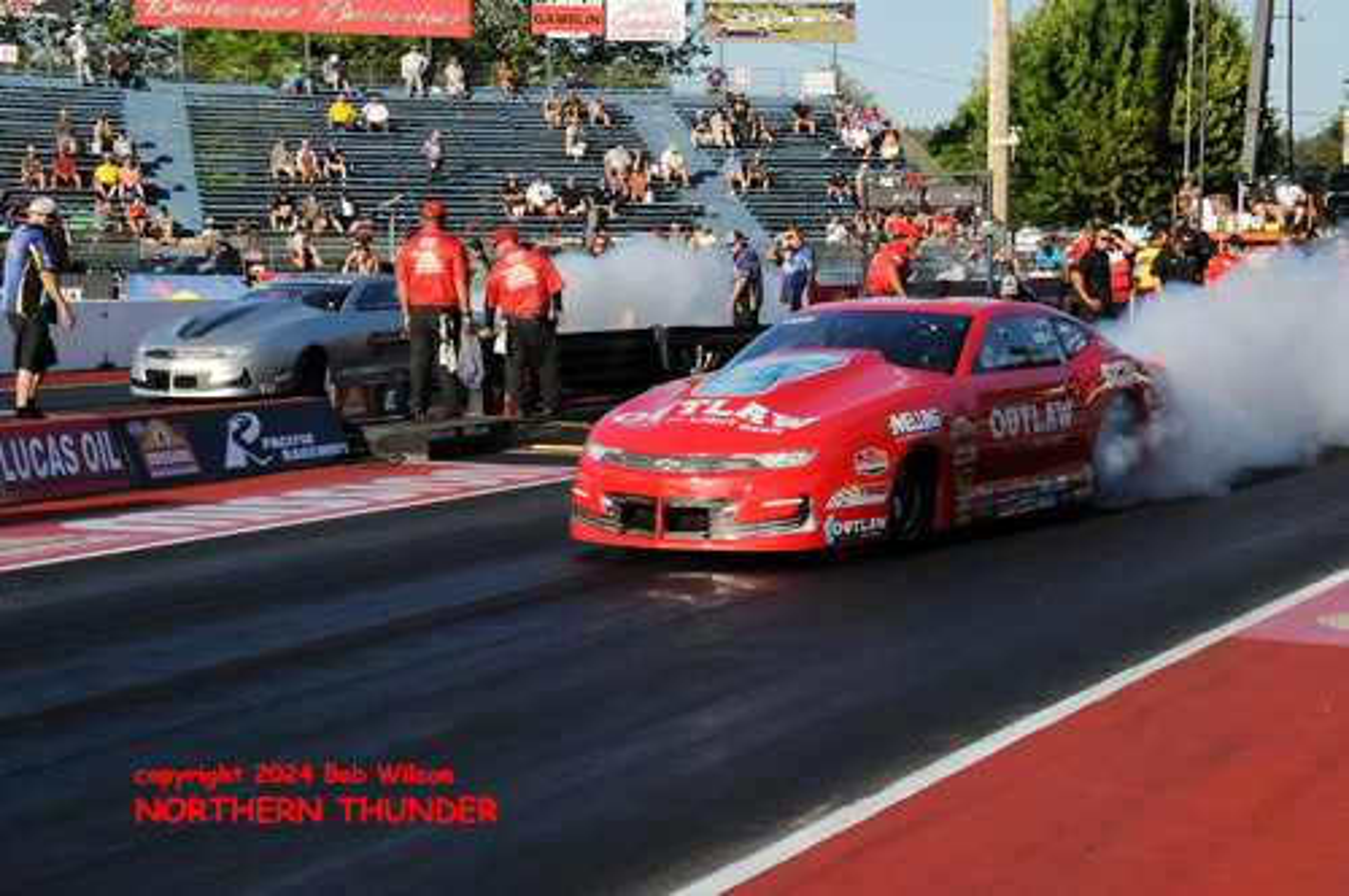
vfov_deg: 18.1
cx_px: 674
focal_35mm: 75
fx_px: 2807
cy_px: 448
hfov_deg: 27.0
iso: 1000
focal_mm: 50
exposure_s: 1/500
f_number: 16
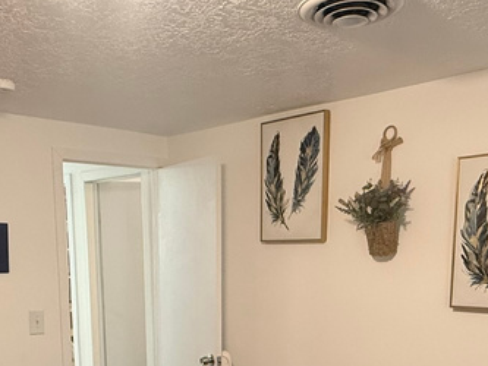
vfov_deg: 31.1
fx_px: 606
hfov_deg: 43.7
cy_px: 367
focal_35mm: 43
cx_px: 205
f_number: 2.2
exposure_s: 1/60
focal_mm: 2.22
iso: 250
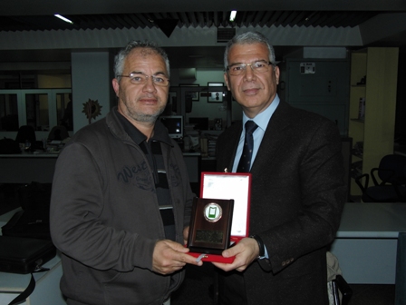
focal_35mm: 36
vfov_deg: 39.7
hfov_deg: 51.4
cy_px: 152
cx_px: 203
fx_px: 422
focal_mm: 7.3
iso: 100
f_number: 2.7
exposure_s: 1/60
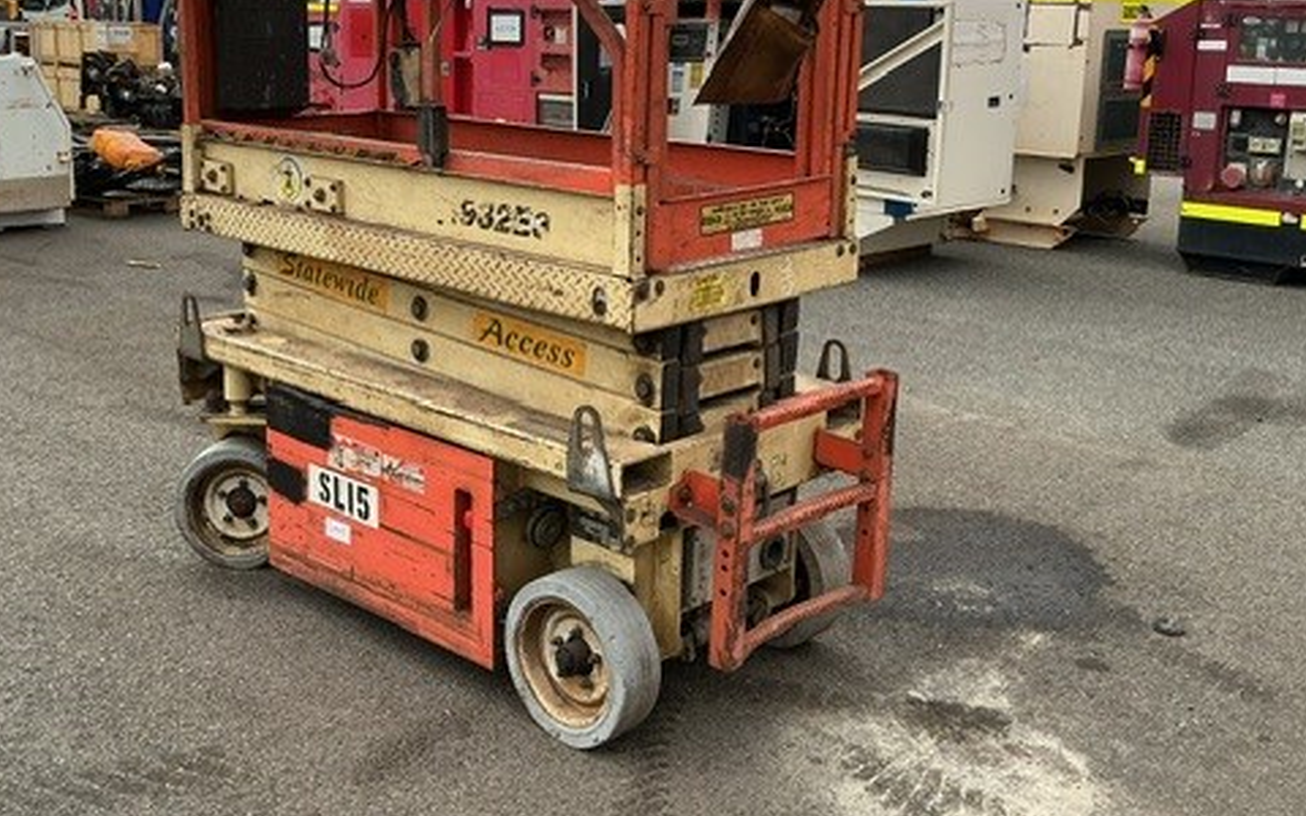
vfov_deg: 31.1
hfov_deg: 48.0
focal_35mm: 41
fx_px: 1459
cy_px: 294
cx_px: 531
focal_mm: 3
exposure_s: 1/855
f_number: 1.8
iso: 25
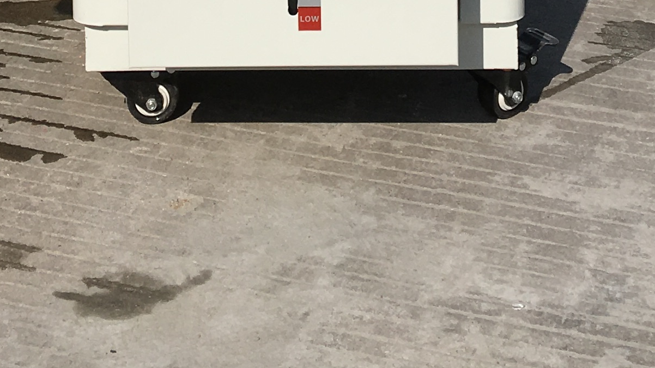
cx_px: 296
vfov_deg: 9.7
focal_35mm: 106
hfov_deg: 20.2
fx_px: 1841
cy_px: -597
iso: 25
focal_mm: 4.15
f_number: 2.2
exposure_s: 1/3077
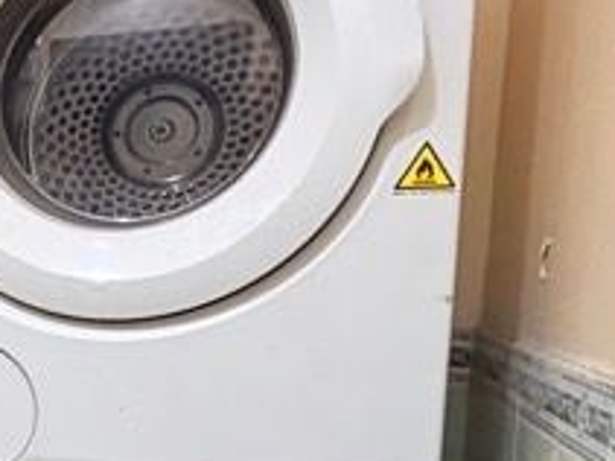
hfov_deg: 22.2
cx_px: -370
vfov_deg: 21.2
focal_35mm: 68
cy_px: 408
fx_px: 1207
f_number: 2.2
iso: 400
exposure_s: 1/50
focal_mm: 2.22
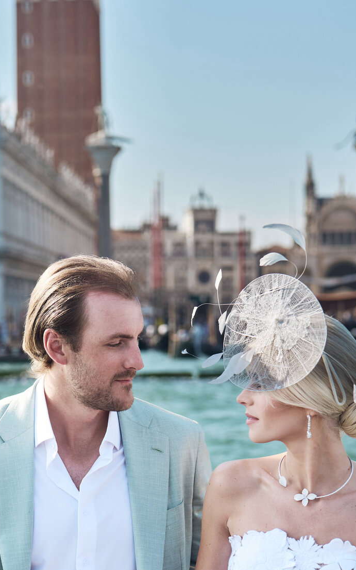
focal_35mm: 83
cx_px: 95
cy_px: 407
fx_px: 1289
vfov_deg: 24.7
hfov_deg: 15.7
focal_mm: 50
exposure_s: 1/1600
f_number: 3.2
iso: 160
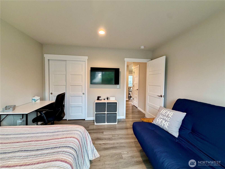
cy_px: 84
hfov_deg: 102.1
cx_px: 112
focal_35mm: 14
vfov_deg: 85.7
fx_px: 91
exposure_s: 1/60
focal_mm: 2.22
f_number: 2.2
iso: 250
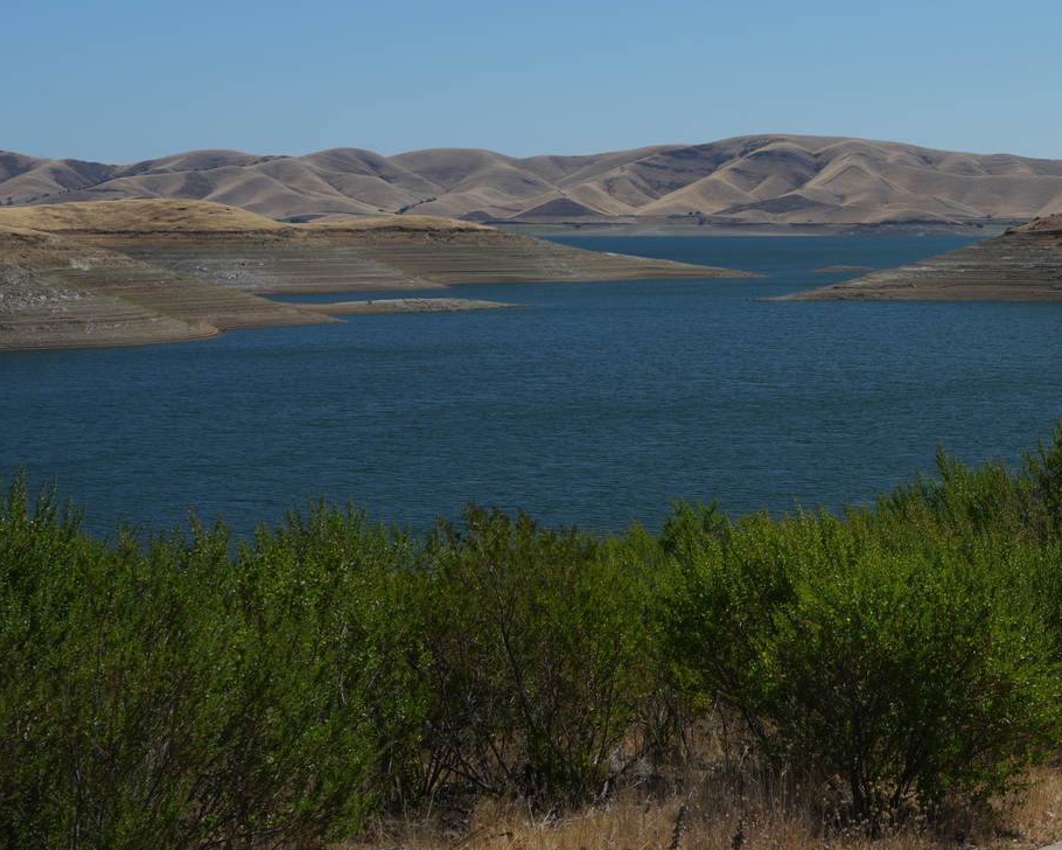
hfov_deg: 22.9
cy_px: 156
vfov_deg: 19.4
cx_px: 1188
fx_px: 2452
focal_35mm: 78
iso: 125
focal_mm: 35
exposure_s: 1/40
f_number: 18
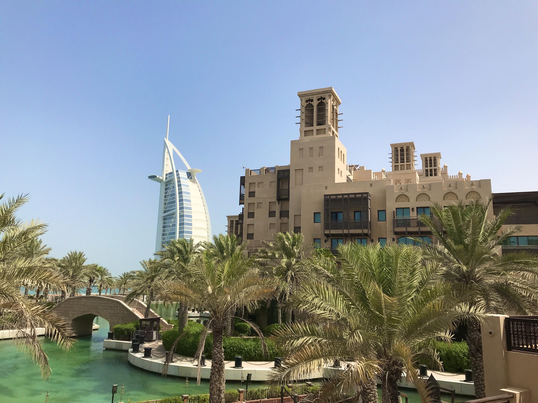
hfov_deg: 63.4
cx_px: 269
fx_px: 435
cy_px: 202
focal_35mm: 28
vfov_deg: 49.7
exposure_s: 1/4000
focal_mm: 4
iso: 20
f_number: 1.8
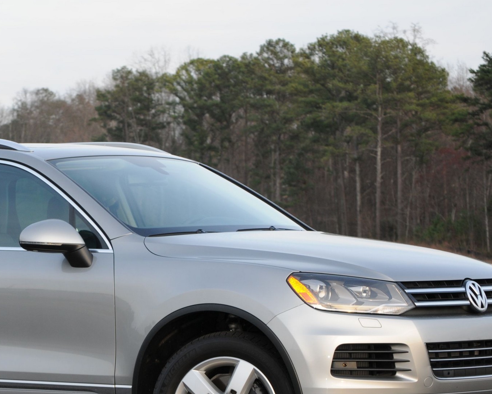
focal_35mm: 176
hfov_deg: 10.9
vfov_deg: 8.8
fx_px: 2563
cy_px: 269
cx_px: 112
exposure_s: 1/60
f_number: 8
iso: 250
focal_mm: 68
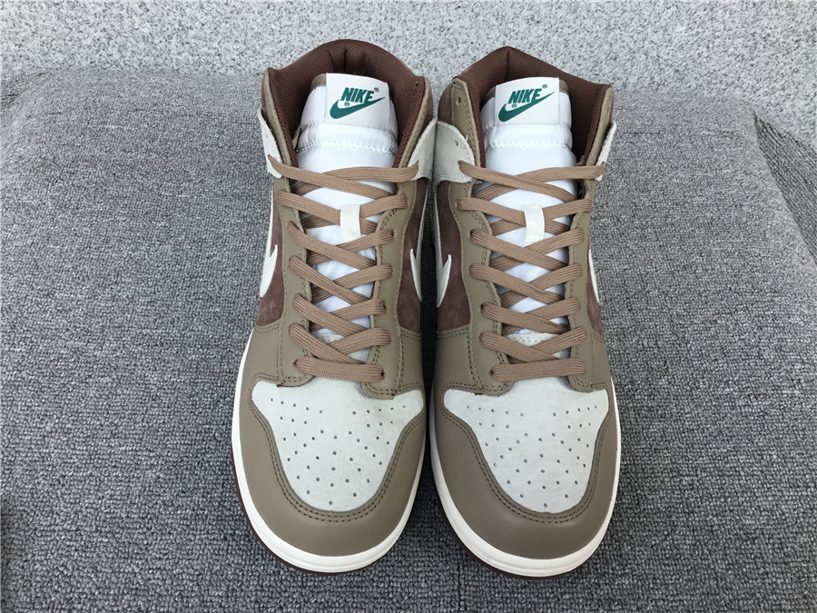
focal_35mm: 31
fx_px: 732
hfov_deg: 58.4
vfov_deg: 45.4
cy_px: 306
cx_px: 408
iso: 25
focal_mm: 3.3
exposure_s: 1/360
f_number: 2.4
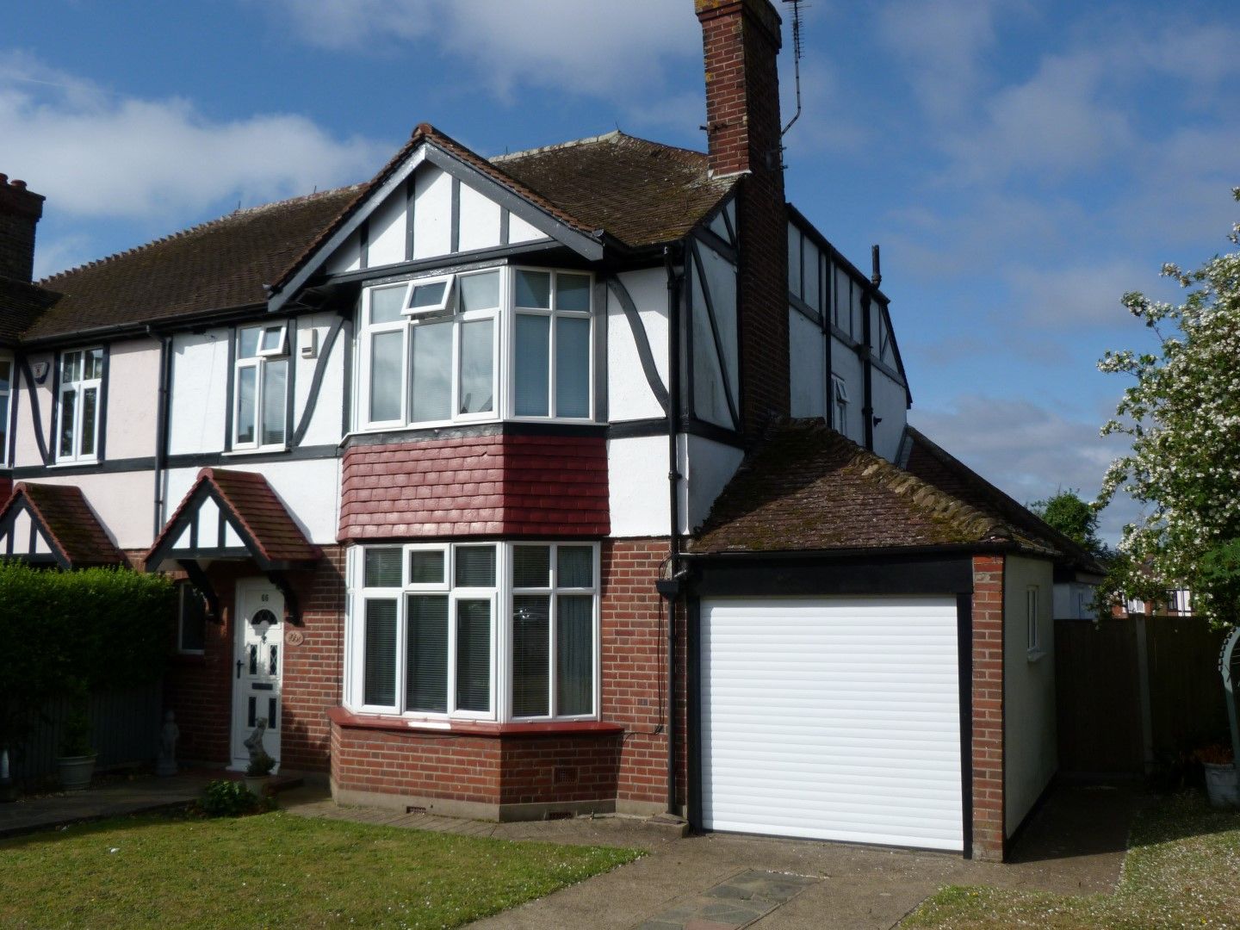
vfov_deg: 44.2
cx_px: 620
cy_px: 465
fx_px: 1146
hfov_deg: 56.8
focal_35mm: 32
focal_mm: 5.7
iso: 80
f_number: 3
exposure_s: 1/1600
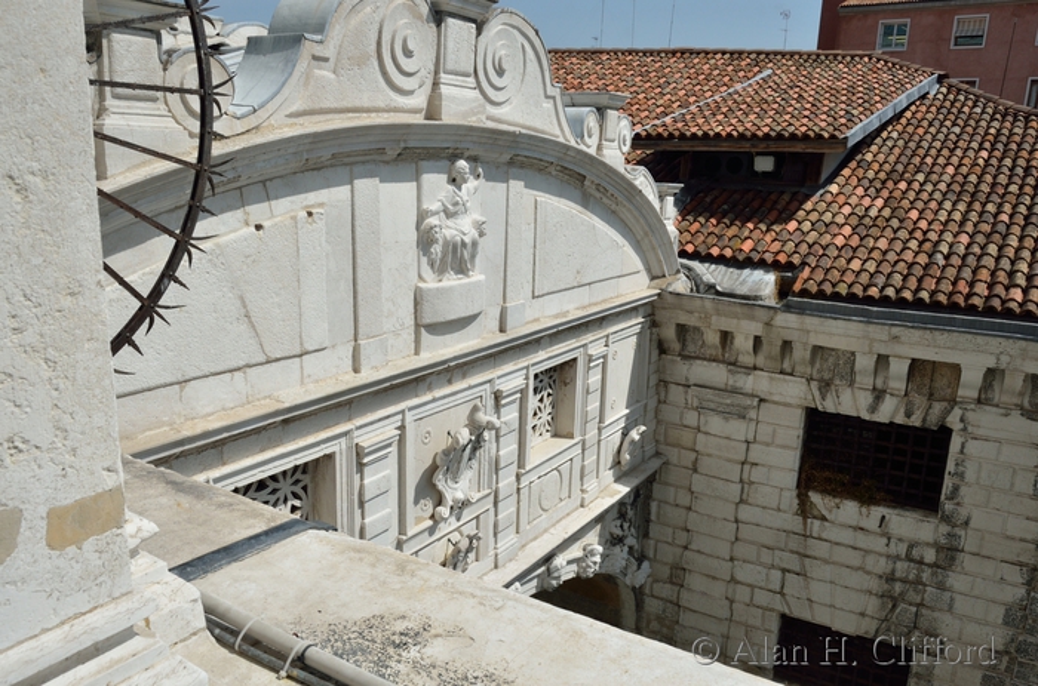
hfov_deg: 67.5
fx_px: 777
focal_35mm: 27
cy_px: 343
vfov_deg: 47.7
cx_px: 519
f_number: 10
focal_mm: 18
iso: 125
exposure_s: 1/400
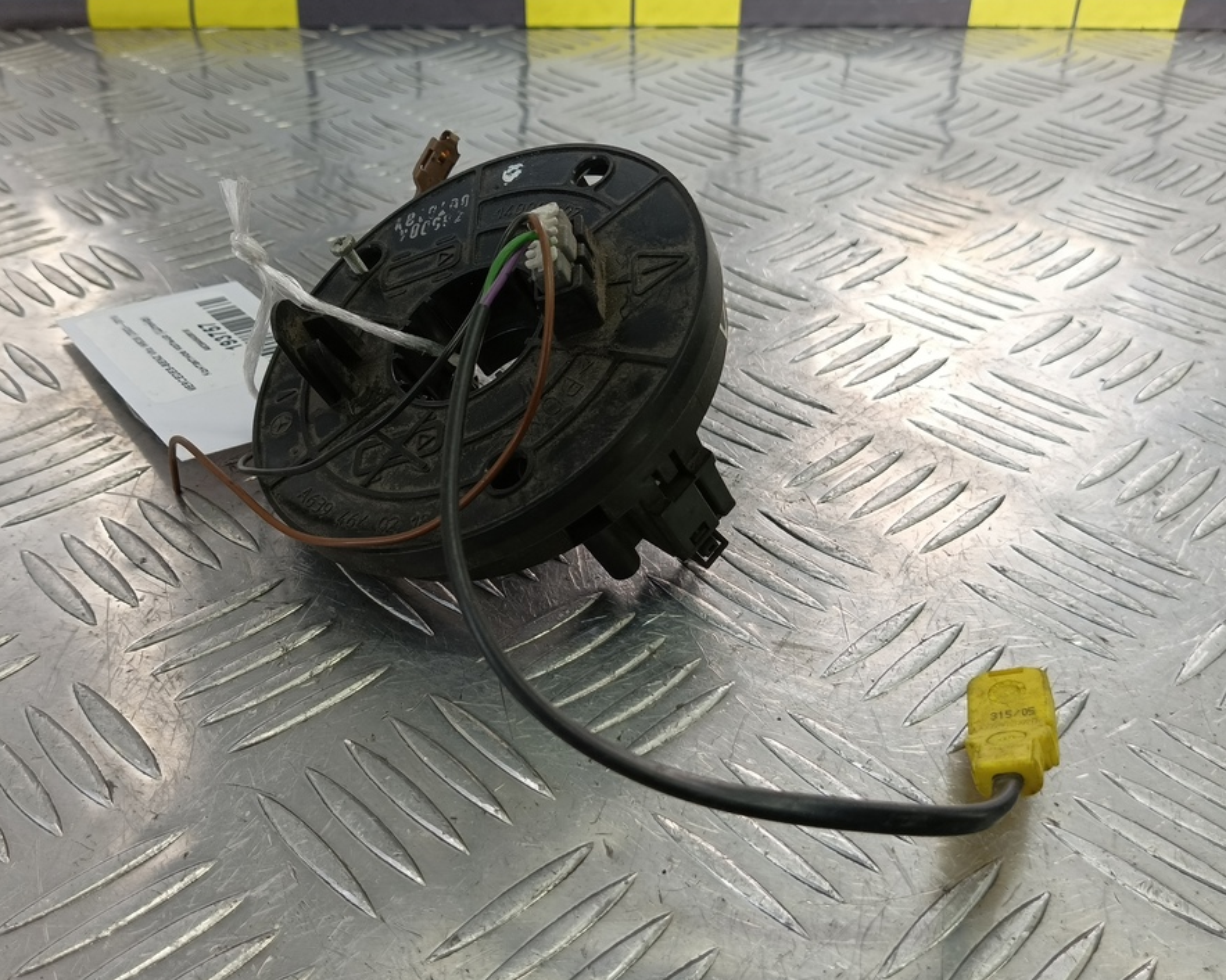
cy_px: 496
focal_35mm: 26
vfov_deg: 54.9
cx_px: 591
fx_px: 943
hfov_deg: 66.0
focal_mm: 4.11
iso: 122
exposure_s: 1/100
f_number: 1.6
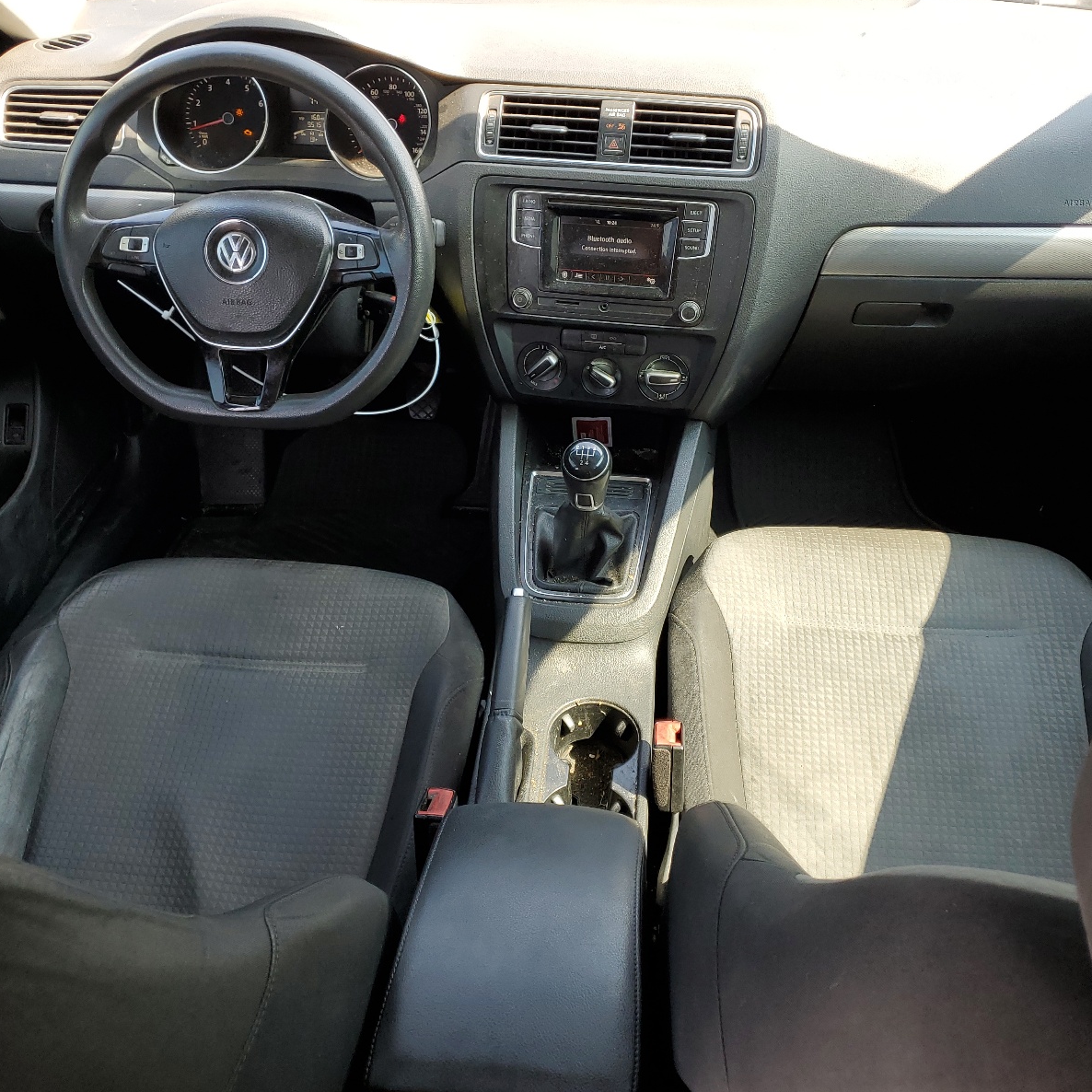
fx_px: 1106
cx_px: 563
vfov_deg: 52.5
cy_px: 540
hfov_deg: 52.5
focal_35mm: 31
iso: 50
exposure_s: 1/167
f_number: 1.5
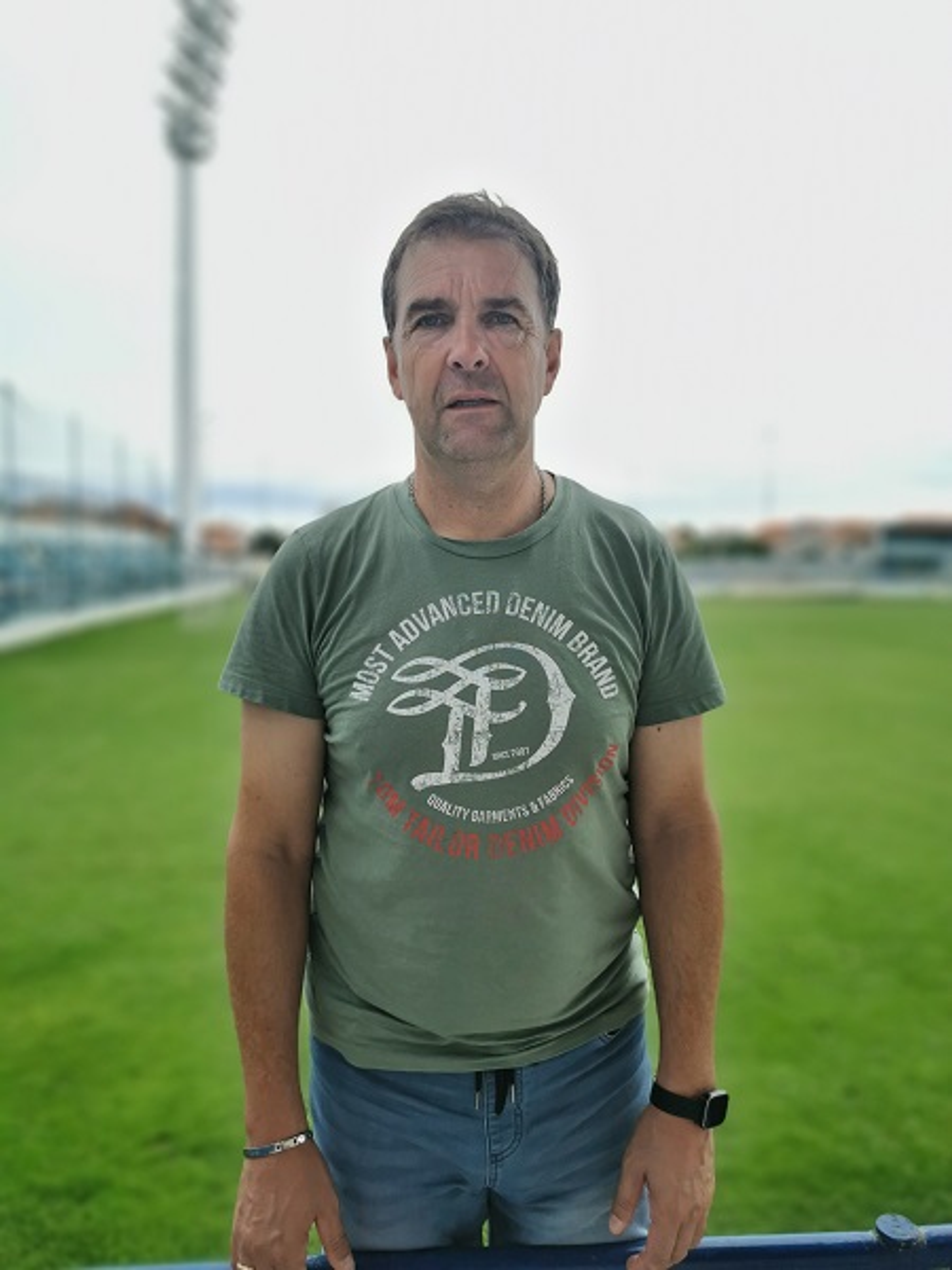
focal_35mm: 27
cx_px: 476
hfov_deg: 51.4
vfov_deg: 65.3
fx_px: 990
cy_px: 635
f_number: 1.8
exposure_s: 1/1167
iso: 50
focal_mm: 5.58
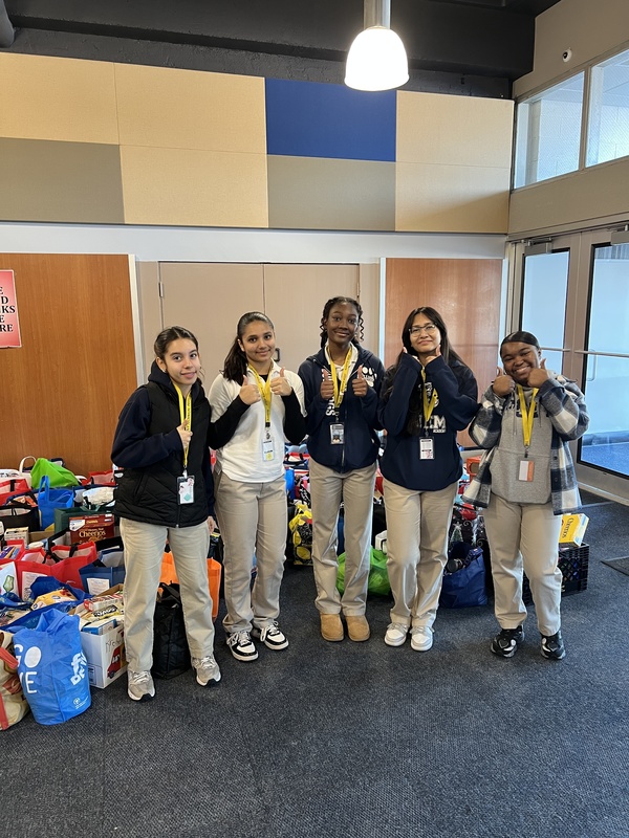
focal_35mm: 26
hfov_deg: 53.1
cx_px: 314
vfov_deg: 67.3
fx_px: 630
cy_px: 419
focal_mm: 5.7
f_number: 1.5
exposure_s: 1/59
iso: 200
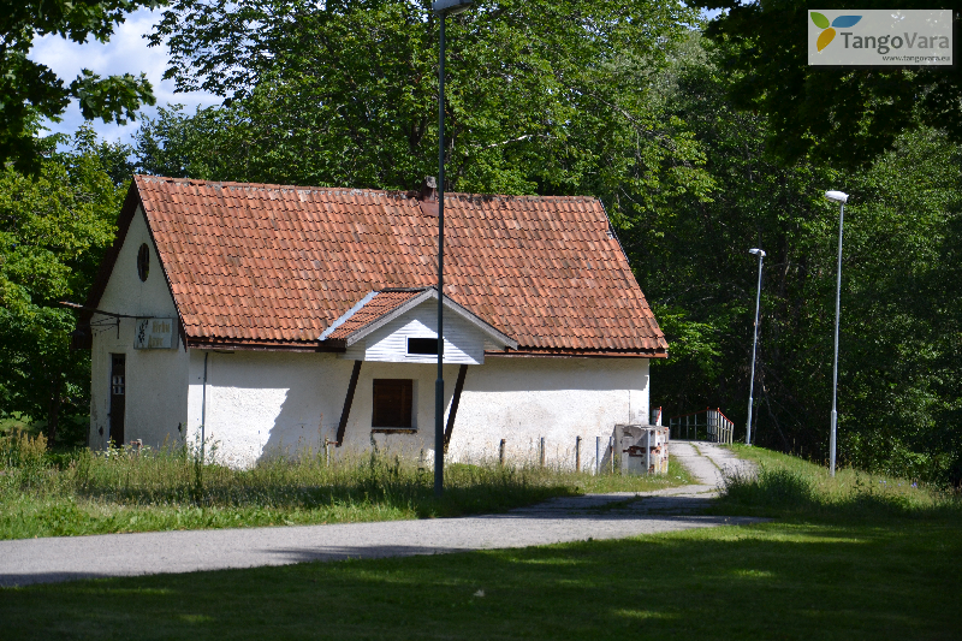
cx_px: 481
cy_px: 320
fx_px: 3406
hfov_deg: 16.1
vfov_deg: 10.7
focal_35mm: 128
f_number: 6.3
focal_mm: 85
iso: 400
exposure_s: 1/1600
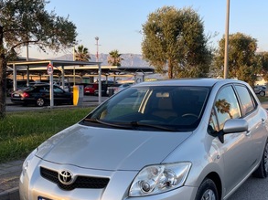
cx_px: 143
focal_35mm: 32
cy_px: 121
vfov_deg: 43.8
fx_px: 247
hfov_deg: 56.8
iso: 32
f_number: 1.6
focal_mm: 5.1
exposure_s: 1/512
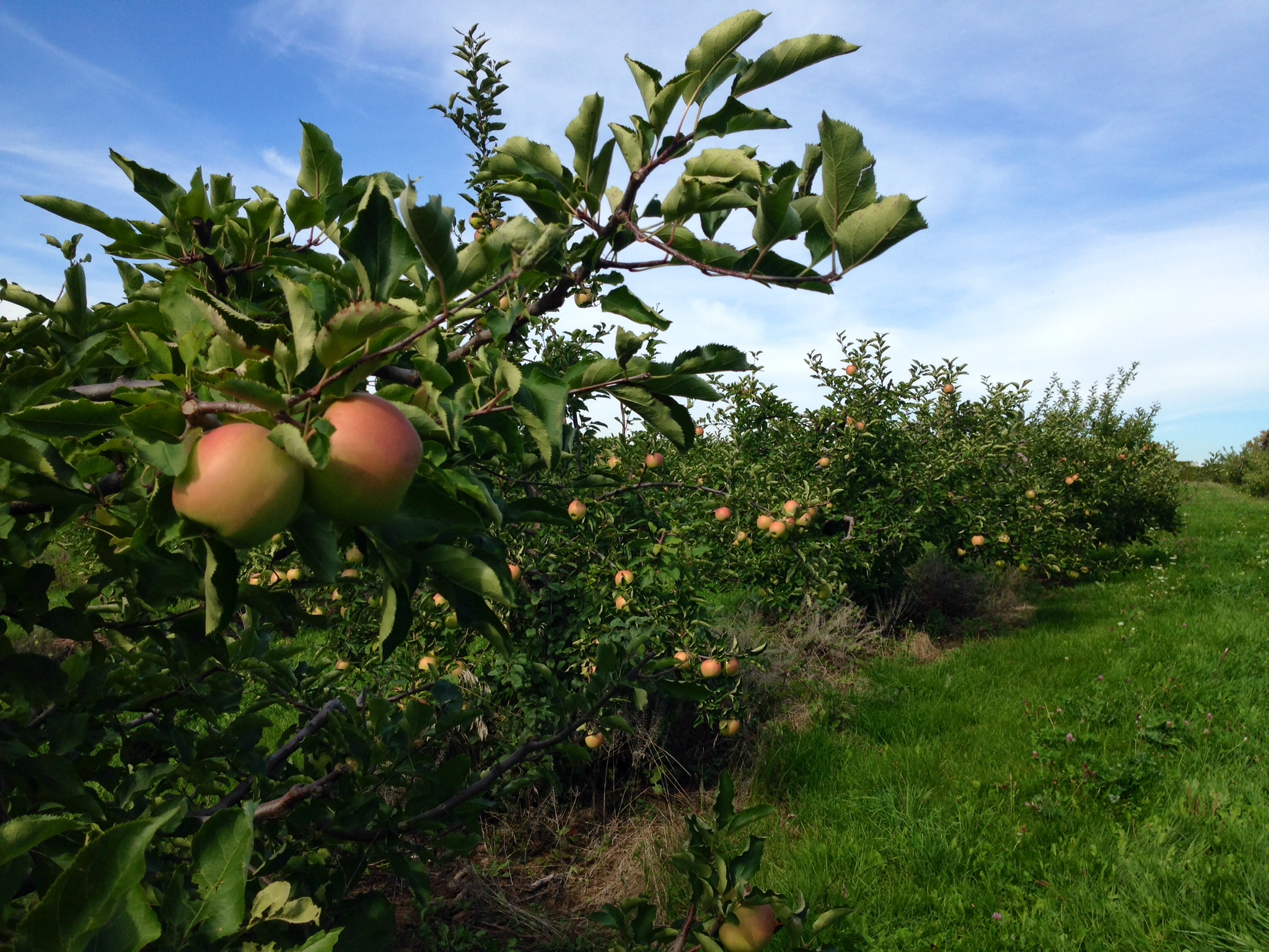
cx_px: 634
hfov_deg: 55.4
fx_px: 1210
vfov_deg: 42.9
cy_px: 476
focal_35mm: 33
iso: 50
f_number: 2.4
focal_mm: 4.12
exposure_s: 1/1130
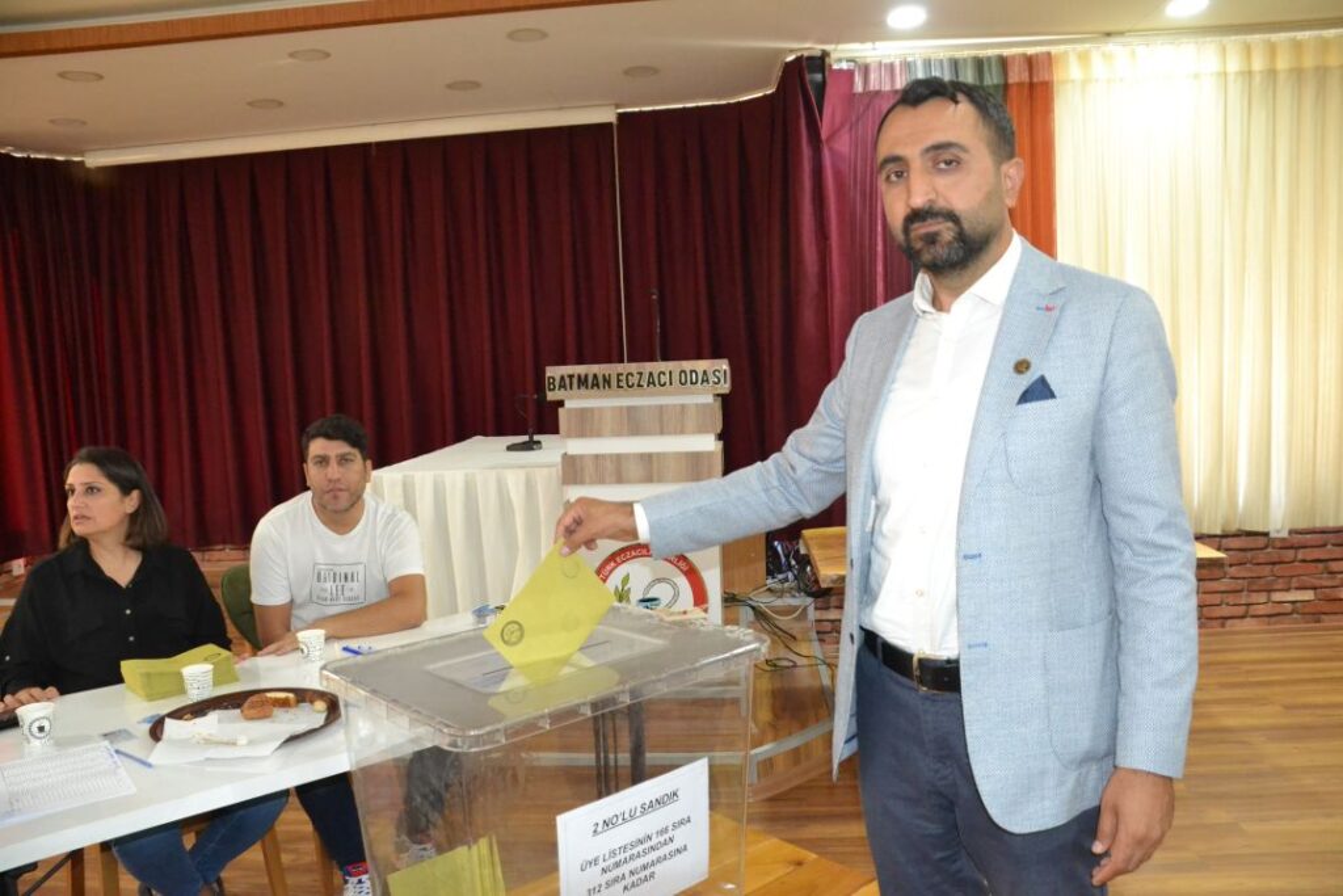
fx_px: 1007
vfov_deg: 47.9
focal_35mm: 27
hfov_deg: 67.4
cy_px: 448
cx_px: 672
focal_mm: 18
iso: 3200
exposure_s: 1/60
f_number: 3.5
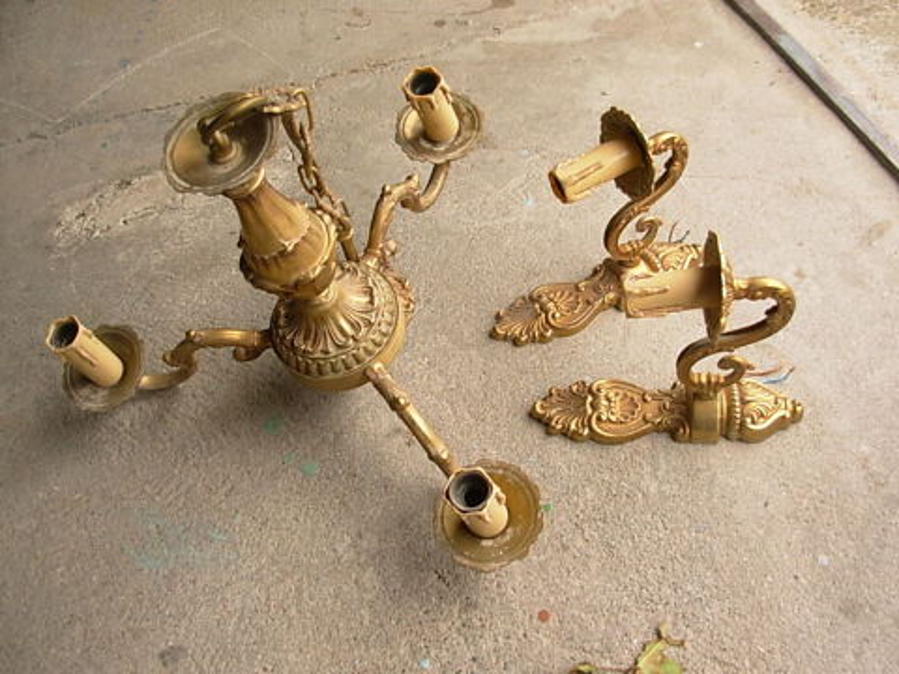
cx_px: 450
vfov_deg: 37.7
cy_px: 337
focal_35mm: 38
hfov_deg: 49.0
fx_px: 987
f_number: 2.9
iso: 50
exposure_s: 1/55.4
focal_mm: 6.3
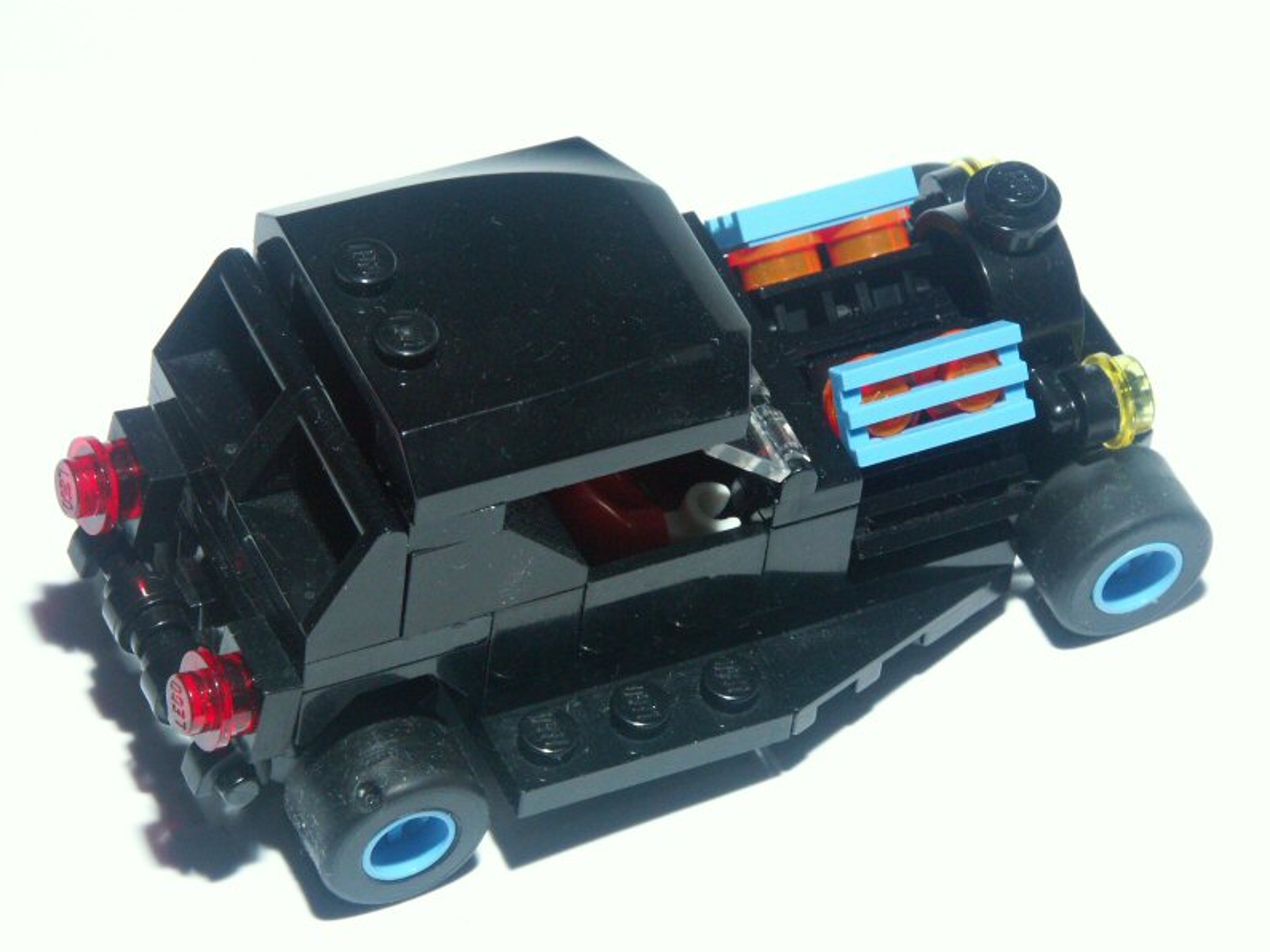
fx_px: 6273
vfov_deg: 8.7
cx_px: 636
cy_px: 474
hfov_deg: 11.6
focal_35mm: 171
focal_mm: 43.14
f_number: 11
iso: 200
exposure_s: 1/160
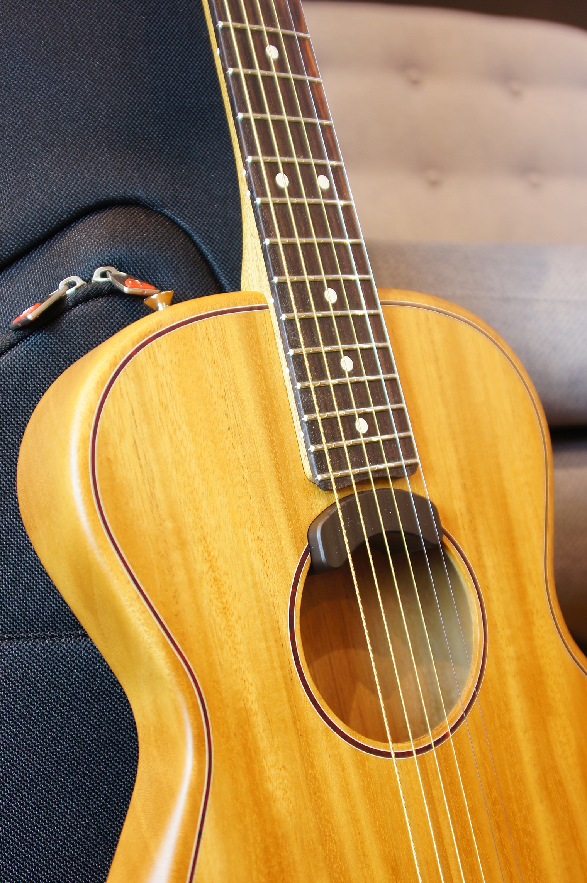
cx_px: 294
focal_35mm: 42
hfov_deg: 31.8
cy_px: 442
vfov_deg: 46.4
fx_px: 1030
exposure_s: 1/4
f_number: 4.5
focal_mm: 28
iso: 100
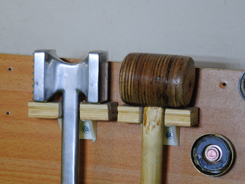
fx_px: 1612
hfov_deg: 8.7
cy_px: 84
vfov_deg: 6.5
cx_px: 109
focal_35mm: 228
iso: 640
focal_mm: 105
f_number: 5.6
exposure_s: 1/125
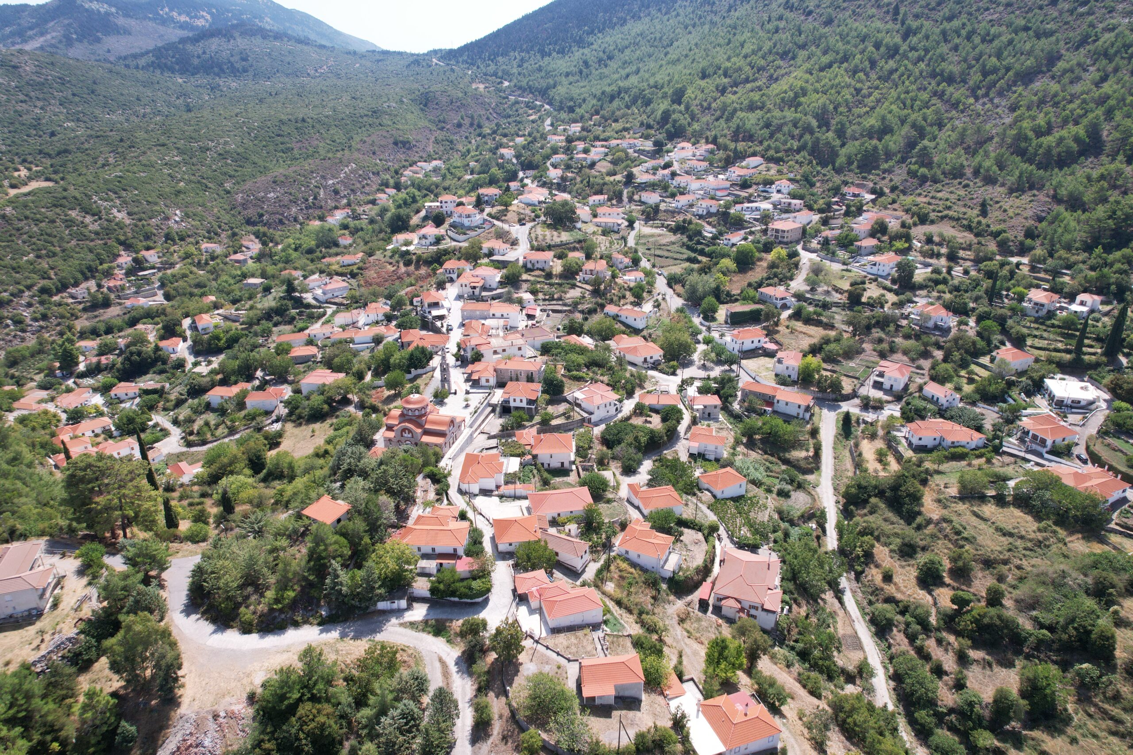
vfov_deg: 57.2
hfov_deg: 78.6
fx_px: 692
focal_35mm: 22
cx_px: 566
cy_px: 378
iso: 200
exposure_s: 1/1250
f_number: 2.8
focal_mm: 8.38
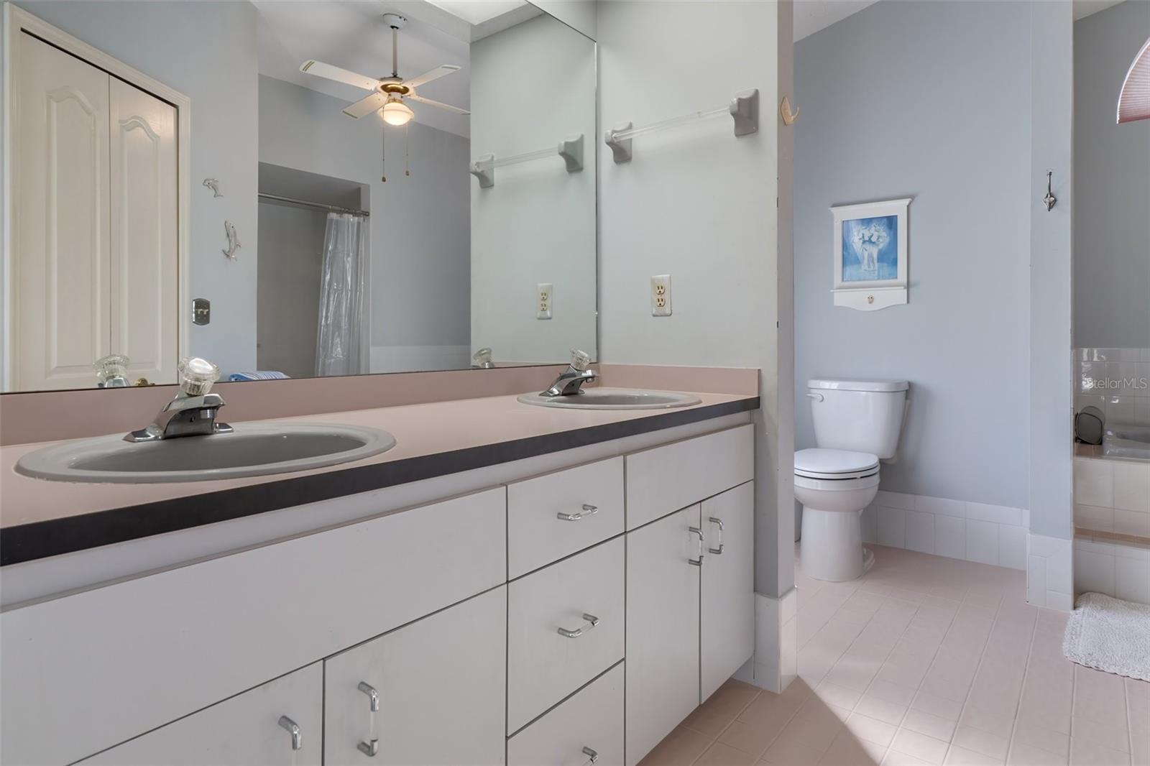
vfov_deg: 63.2
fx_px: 623
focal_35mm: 20
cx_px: 575
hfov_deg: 85.4
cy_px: 383
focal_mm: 13
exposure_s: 1/30
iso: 1000
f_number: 8
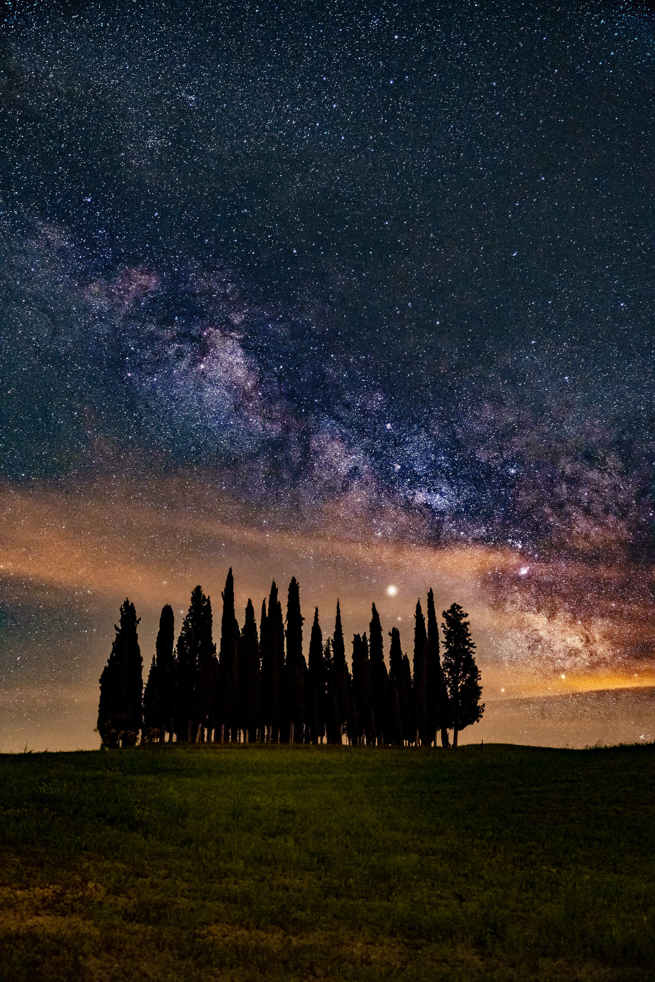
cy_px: 491
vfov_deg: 53.1
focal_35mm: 36
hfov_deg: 36.9
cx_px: 328
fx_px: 982
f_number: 2.8
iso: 8000
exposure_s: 10
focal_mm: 36
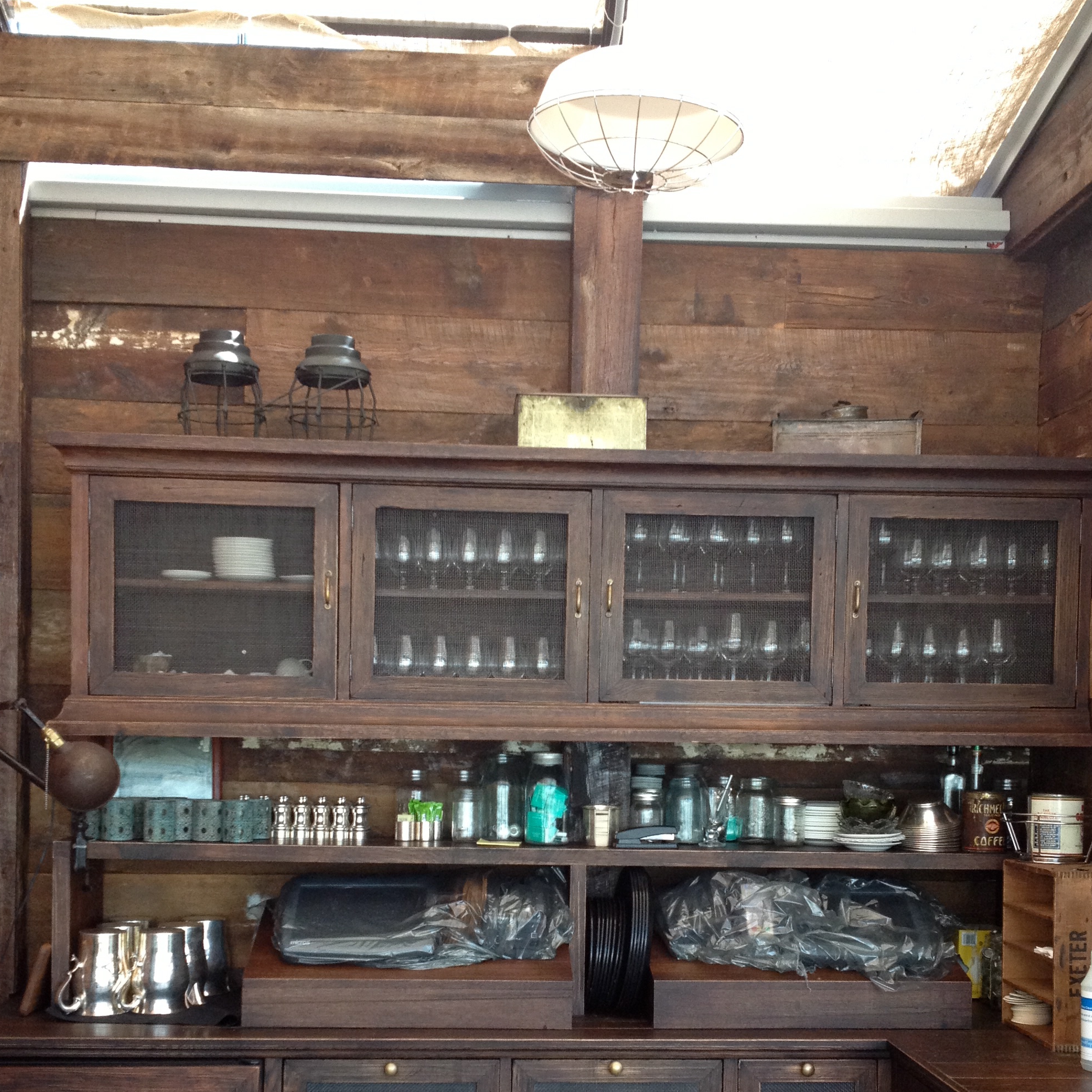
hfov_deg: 33.4
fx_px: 1820
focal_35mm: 51
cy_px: 759
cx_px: 581
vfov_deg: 33.0
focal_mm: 4.28
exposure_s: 1/120
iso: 100
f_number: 2.4
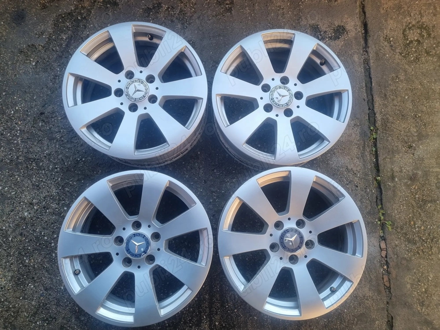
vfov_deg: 53.1
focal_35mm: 26
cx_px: 220
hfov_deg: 67.3
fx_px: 330
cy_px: 165
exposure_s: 1/277
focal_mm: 5.4
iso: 50
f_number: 1.8
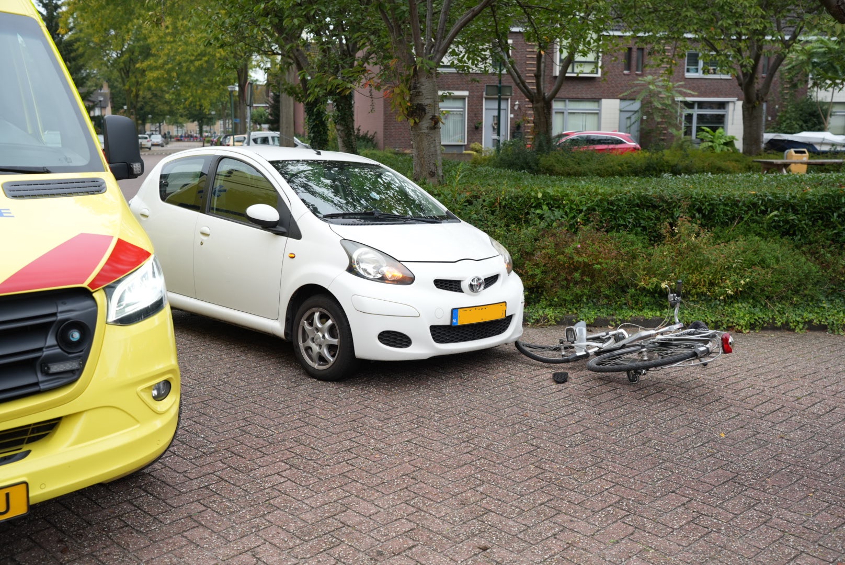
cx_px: 422
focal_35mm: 39
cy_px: 282
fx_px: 916
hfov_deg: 49.5
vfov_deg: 34.3
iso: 200
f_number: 4
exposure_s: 1/160
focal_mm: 39
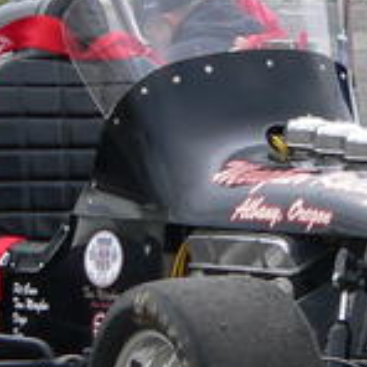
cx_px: 236
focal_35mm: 947
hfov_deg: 1.9
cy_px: 165
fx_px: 11359
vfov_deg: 1.9
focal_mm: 33.3
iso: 80
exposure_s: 1/160
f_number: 4
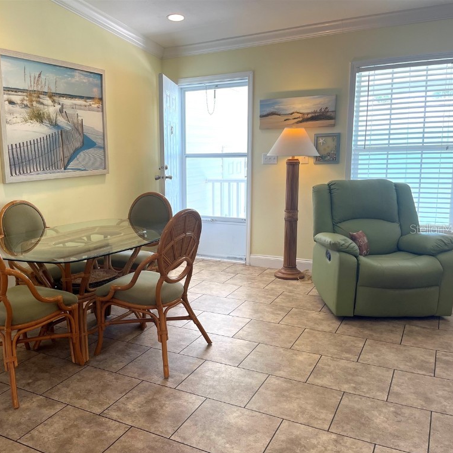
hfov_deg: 51.8
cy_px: 229
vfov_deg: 52.5
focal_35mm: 31
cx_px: 161
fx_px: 459
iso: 64
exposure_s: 1/120
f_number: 1.6
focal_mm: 5.1
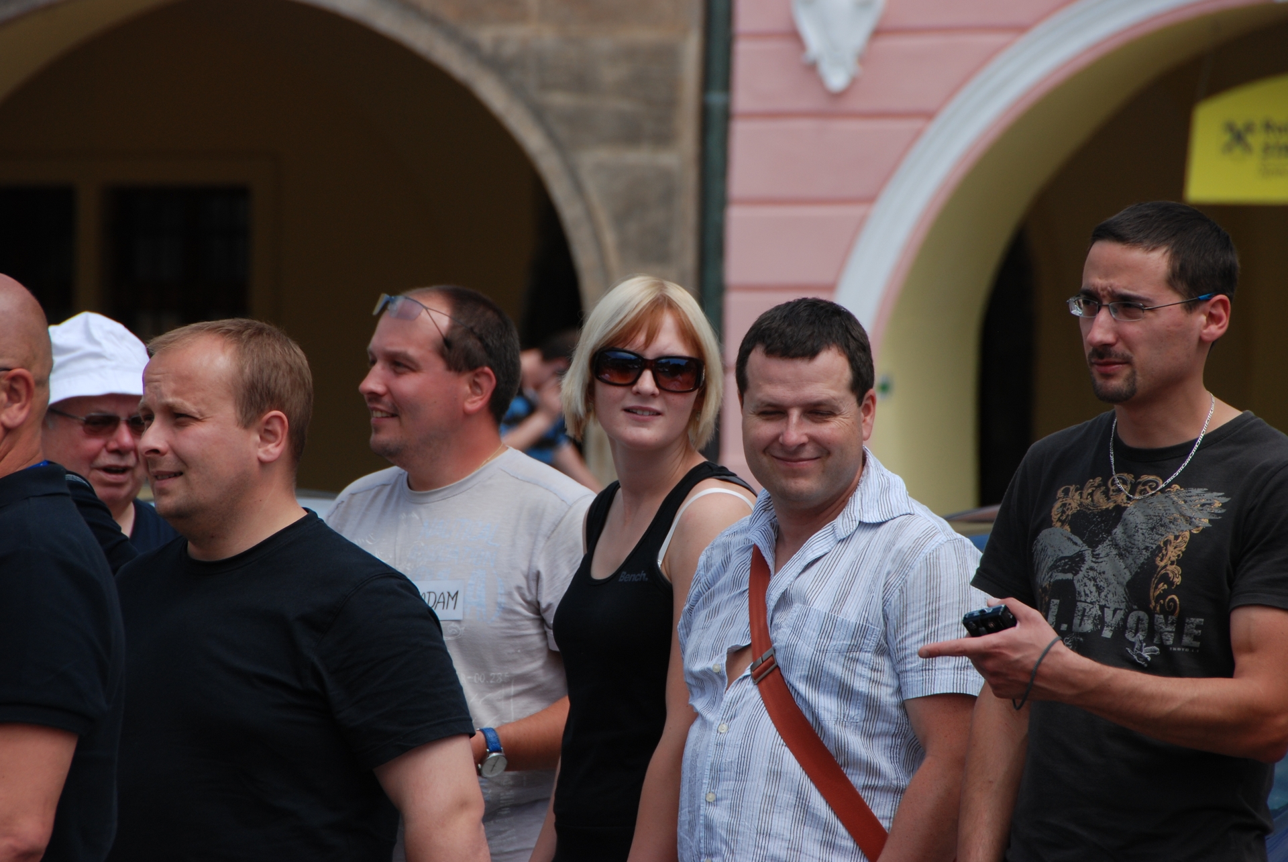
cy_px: 431
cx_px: 644
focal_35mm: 300
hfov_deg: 6.9
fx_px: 10745
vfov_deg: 4.6
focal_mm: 200
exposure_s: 1/500
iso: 200
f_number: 8
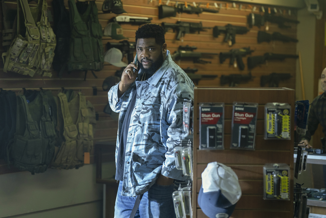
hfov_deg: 20.2
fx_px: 915
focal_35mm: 101
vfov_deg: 13.6
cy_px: 109
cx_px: 163
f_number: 2.8
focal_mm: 101
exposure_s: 1/200
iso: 2000
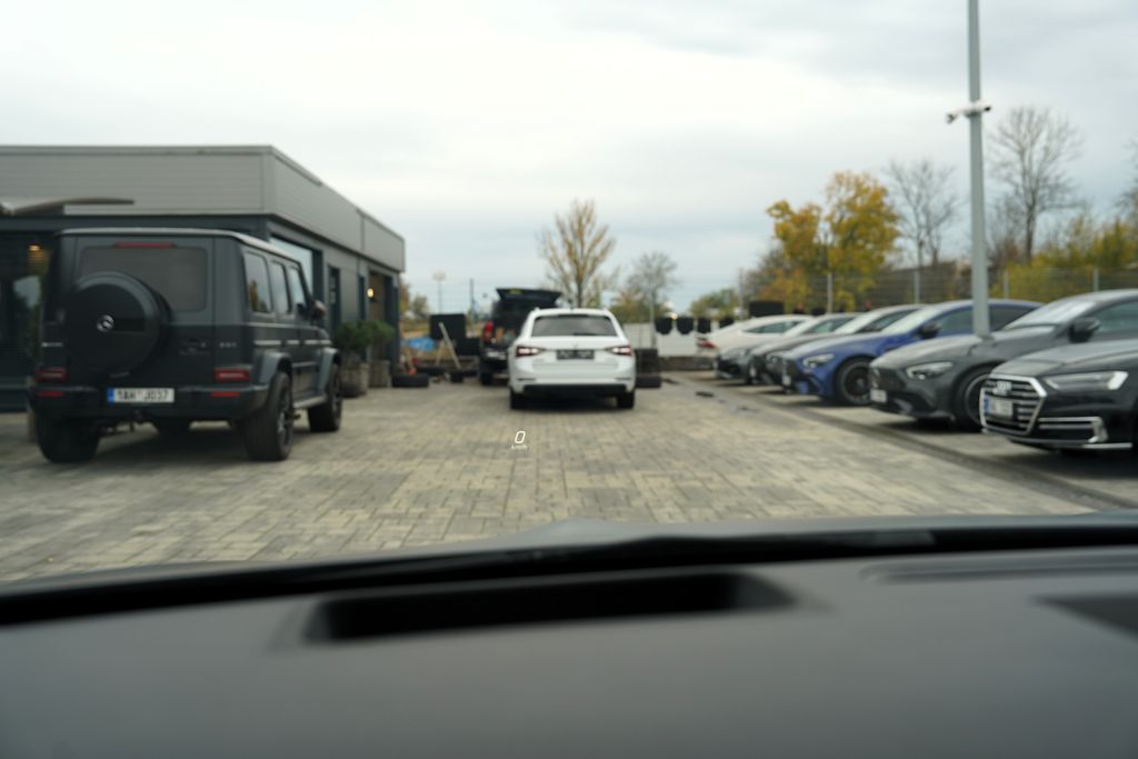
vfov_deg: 37.9
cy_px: 380
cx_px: 569
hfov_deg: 54.4
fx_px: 1106
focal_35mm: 35
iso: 100
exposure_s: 1/160
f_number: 4
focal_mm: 35
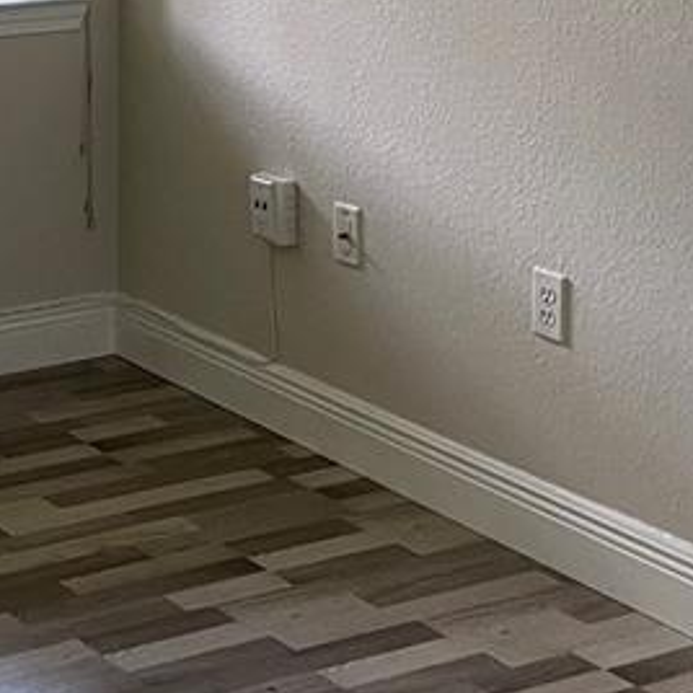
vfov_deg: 16.4
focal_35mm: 103
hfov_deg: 16.0
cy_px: -83
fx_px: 2333
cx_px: -225
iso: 250
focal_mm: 4.2
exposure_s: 1/60
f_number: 1.6
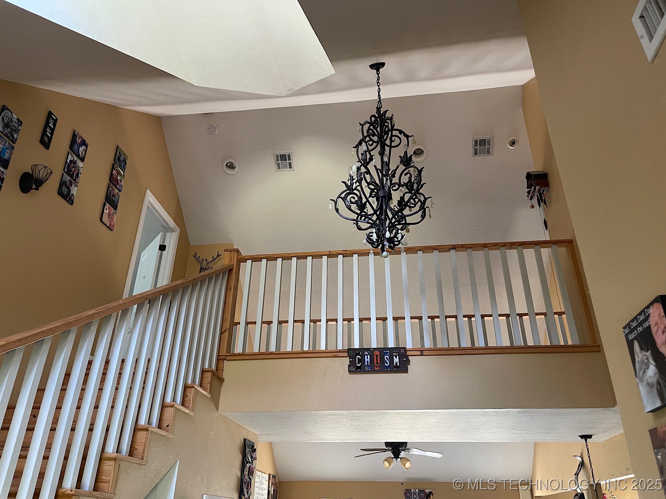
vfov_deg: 54.9
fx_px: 481
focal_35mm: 25
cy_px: 250
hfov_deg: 69.4
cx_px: 333
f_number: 1.6
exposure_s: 1/60
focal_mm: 5.1
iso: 200
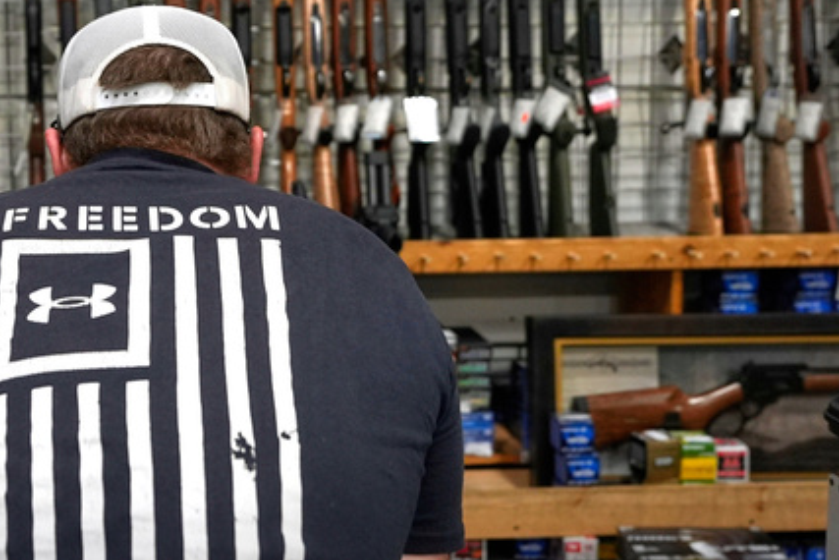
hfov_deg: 32.0
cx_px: 104
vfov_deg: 22.3
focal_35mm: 60
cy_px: 97
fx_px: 1399
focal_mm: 25
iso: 1250
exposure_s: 1/320
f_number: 2.8
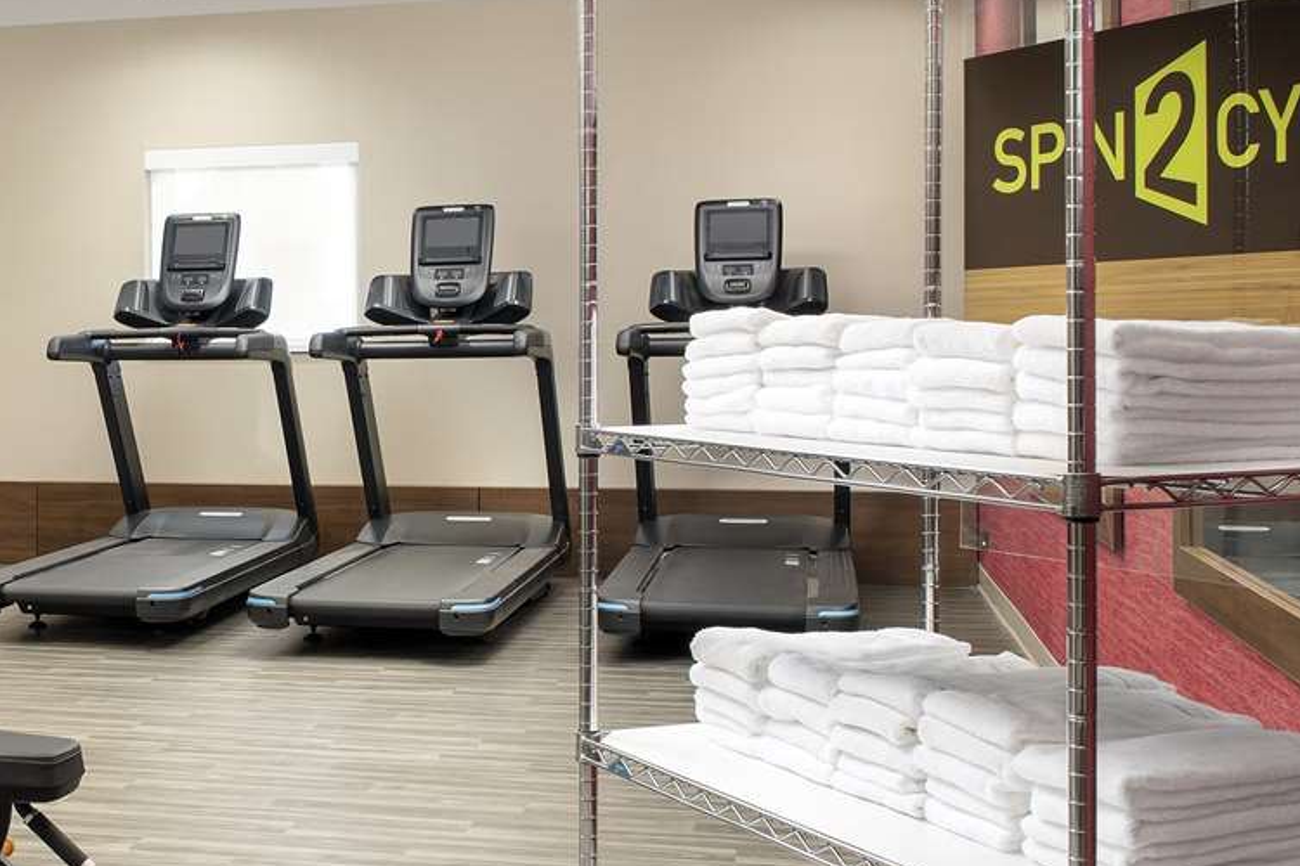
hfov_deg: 38.8
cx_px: 175
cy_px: 521
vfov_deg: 28.0
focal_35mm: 48
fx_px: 1733
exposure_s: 1/80
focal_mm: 24
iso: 400
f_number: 11
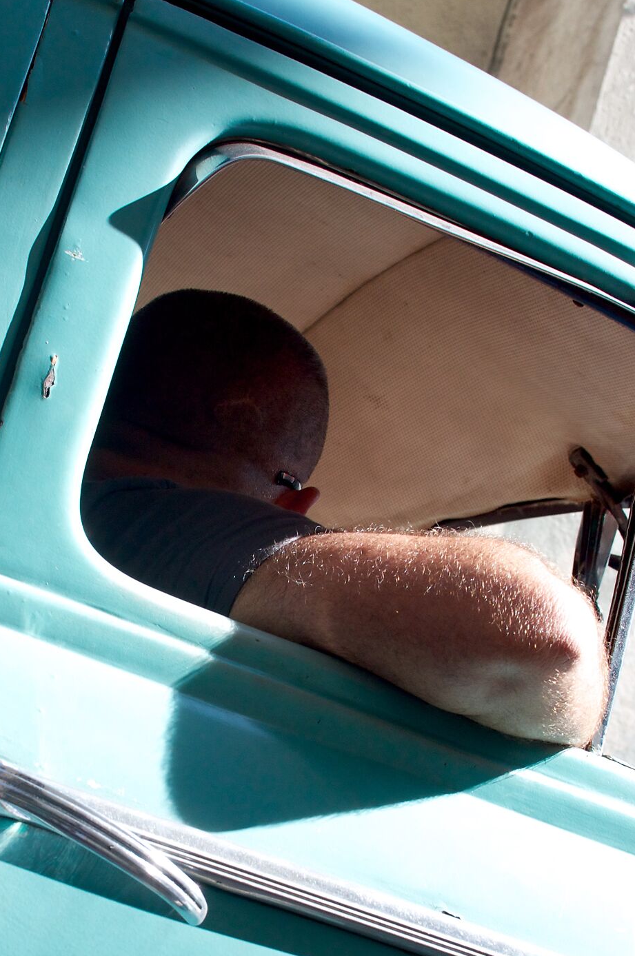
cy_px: 752
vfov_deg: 22.2
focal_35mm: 91
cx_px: 214
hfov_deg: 15.0
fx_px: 2411
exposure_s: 1/250
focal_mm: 35
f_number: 9
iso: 200
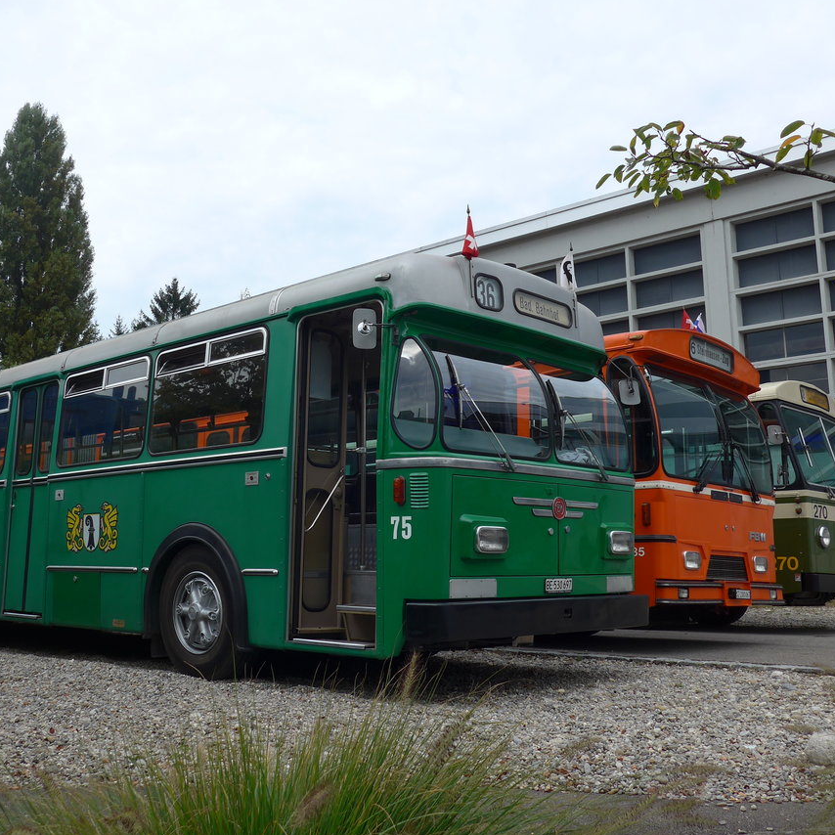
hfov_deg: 45.9
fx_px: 982
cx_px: 363
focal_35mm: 36
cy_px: 397
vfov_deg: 46.0
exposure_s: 1/800
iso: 80
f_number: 2.8
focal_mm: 6
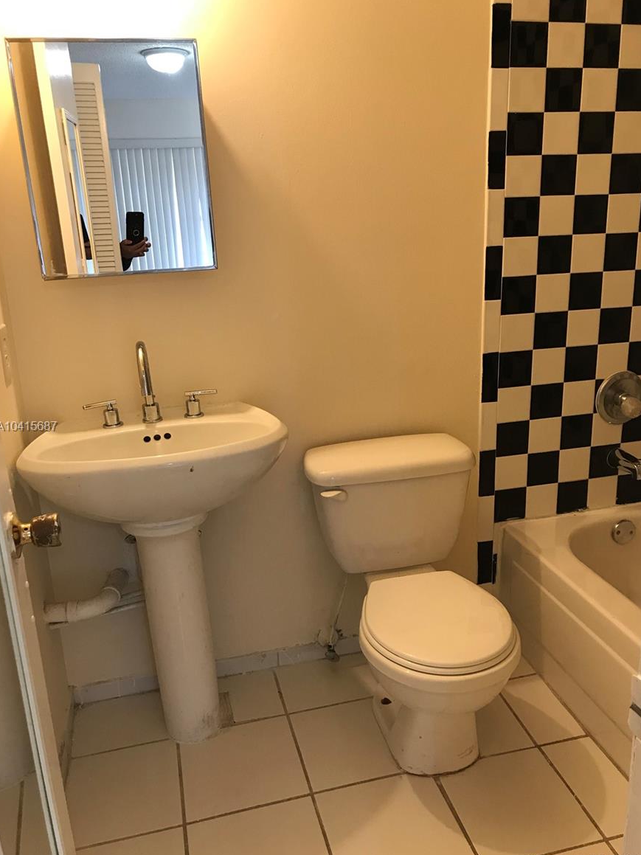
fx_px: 716
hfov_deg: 48.2
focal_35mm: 29
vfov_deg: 61.7
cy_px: 428
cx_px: 325
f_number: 1.8
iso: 40
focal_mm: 3.99
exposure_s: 1/17
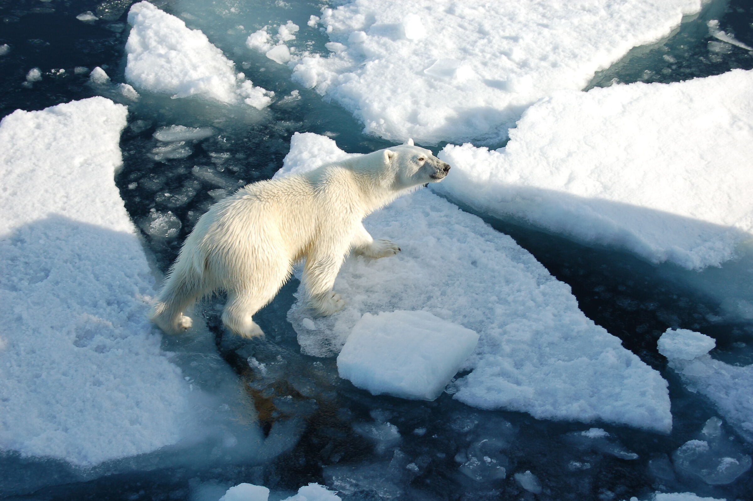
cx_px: 376
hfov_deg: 24.6
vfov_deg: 16.5
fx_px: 1724
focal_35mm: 82
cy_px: 250
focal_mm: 55
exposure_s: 1/320
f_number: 9
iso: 200
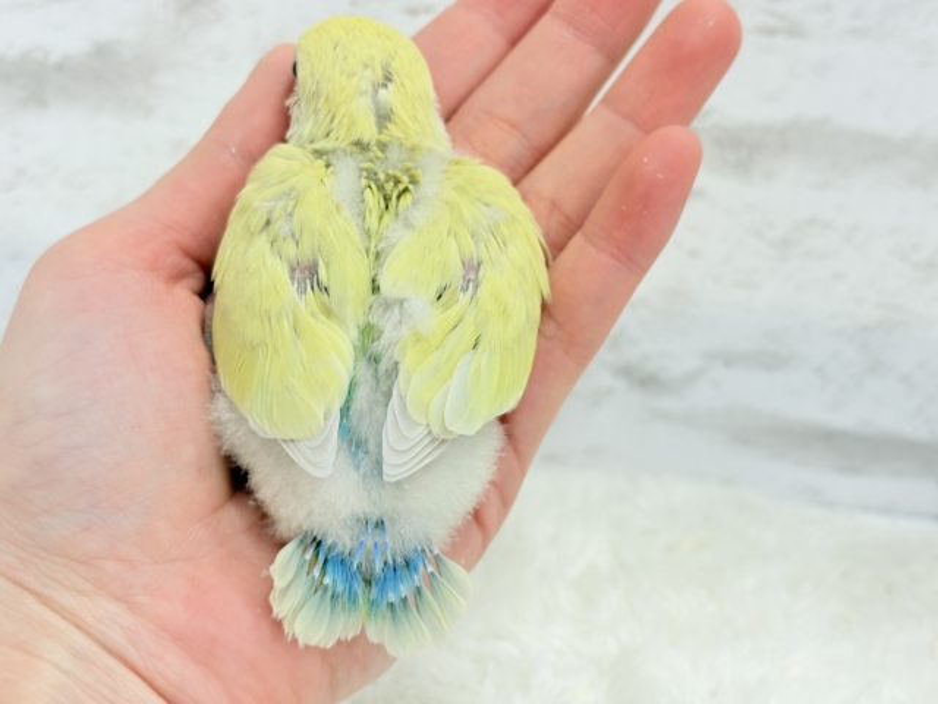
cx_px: 469
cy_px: 352
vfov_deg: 28.0
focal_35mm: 52
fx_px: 1409
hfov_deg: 36.8
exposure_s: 1/50
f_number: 1.6
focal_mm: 5.96
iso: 40
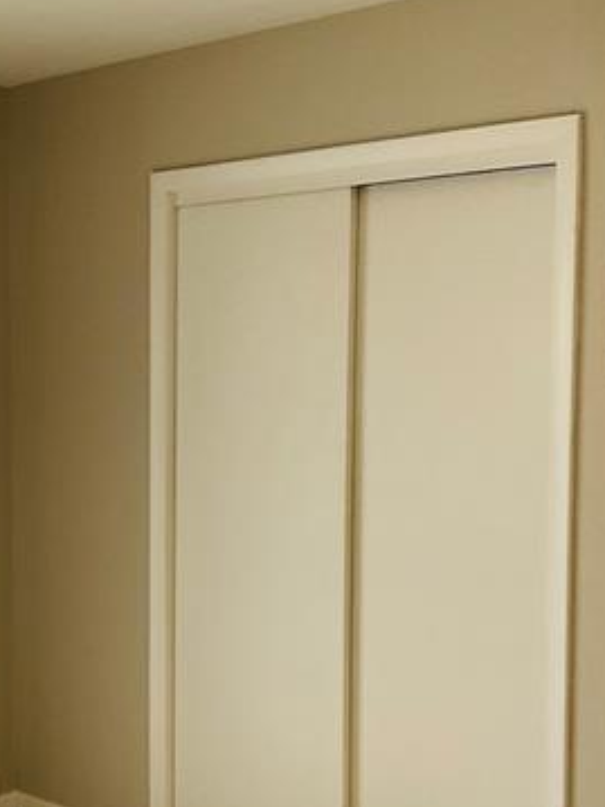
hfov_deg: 23.0
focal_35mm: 62
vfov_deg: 31.1
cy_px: 481
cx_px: 45
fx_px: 1446
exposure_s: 1/60
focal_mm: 3
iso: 40
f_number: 1.8
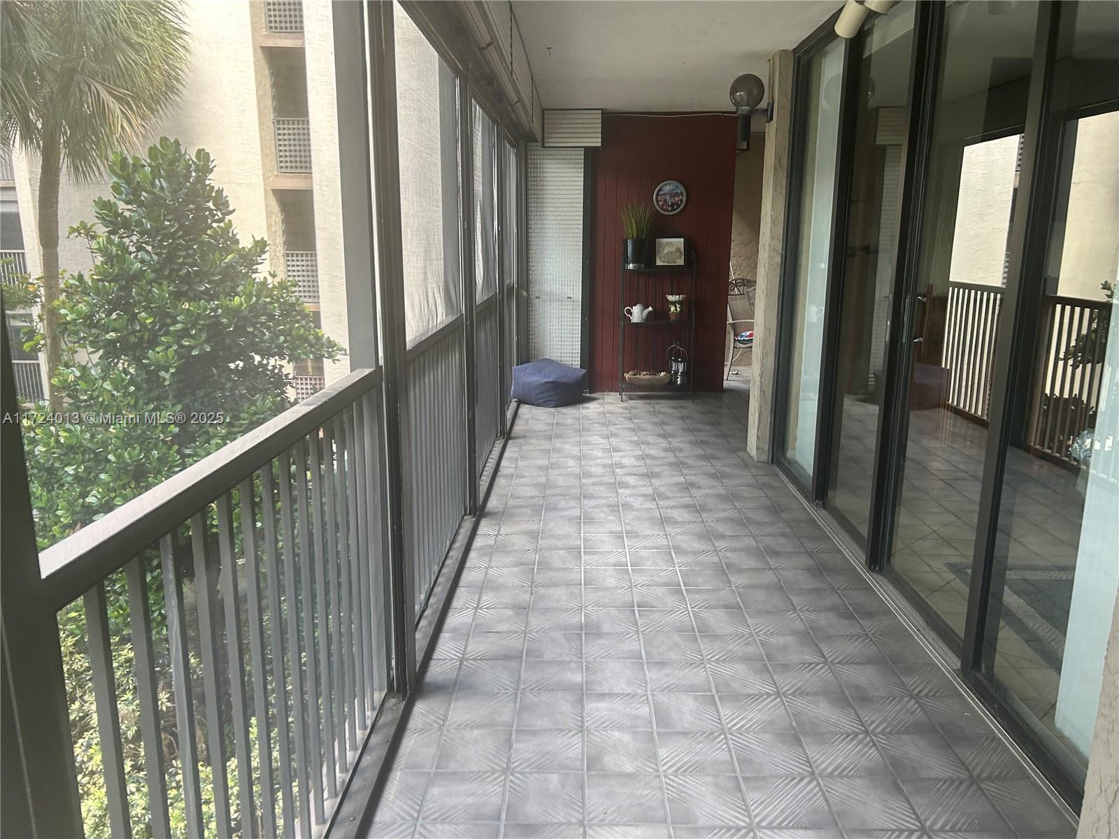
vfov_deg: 53.1
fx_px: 840
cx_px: 560
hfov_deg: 67.3
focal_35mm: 26
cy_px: 420
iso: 100
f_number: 1.5
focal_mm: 5.7
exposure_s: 1/120
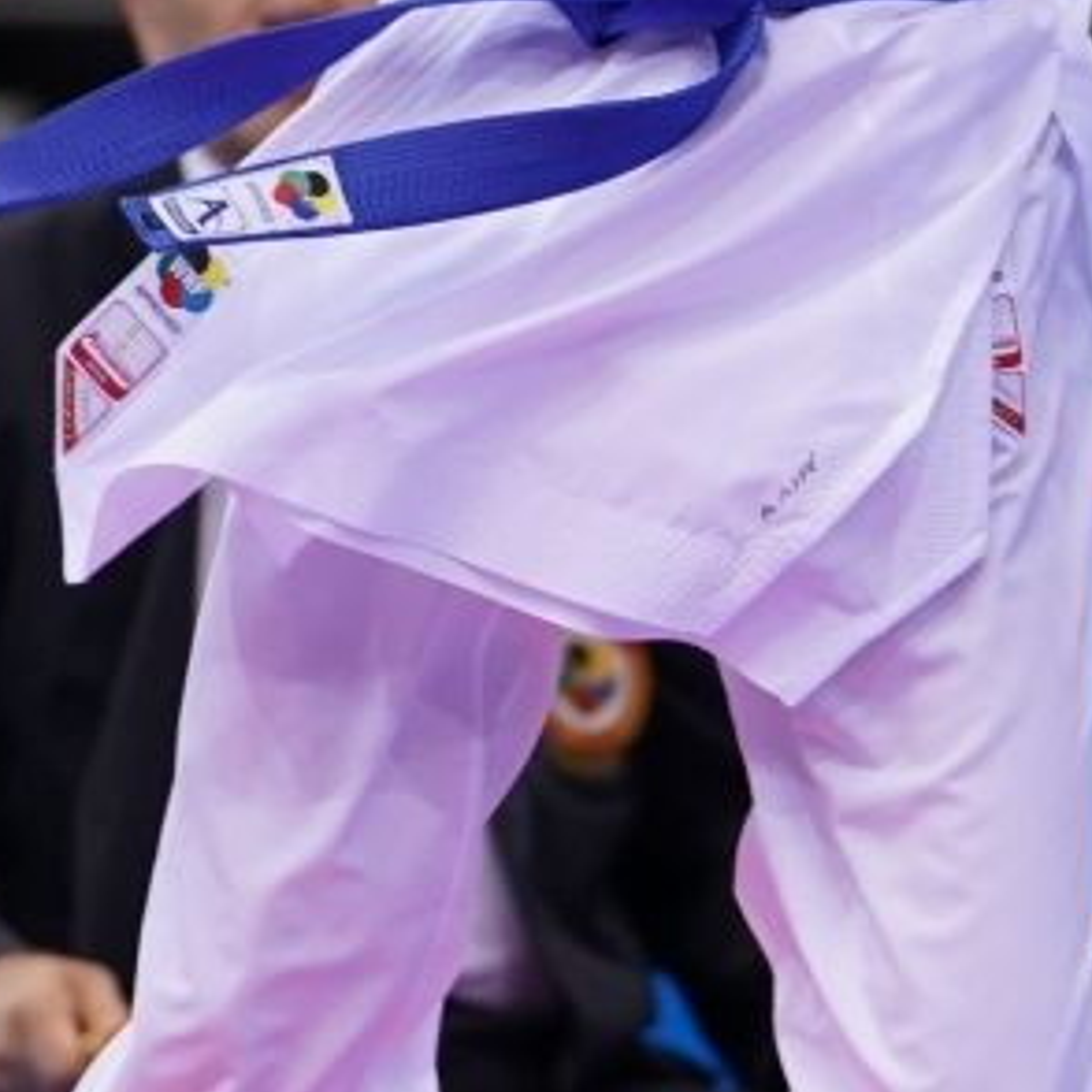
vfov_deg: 1.7
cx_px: 676
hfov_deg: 1.7
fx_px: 37154
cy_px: 527
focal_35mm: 1041
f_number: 2.8
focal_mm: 200
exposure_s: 1/1000
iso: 1250
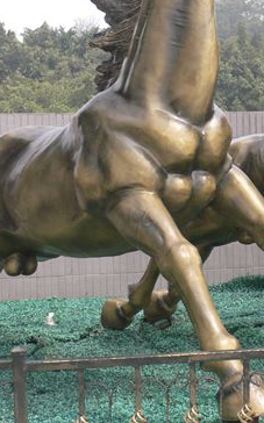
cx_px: 336
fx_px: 934
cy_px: 118
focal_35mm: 81
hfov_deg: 15.4
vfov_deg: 25.3
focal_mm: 5.8
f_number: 5.6
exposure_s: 1/200
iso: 100
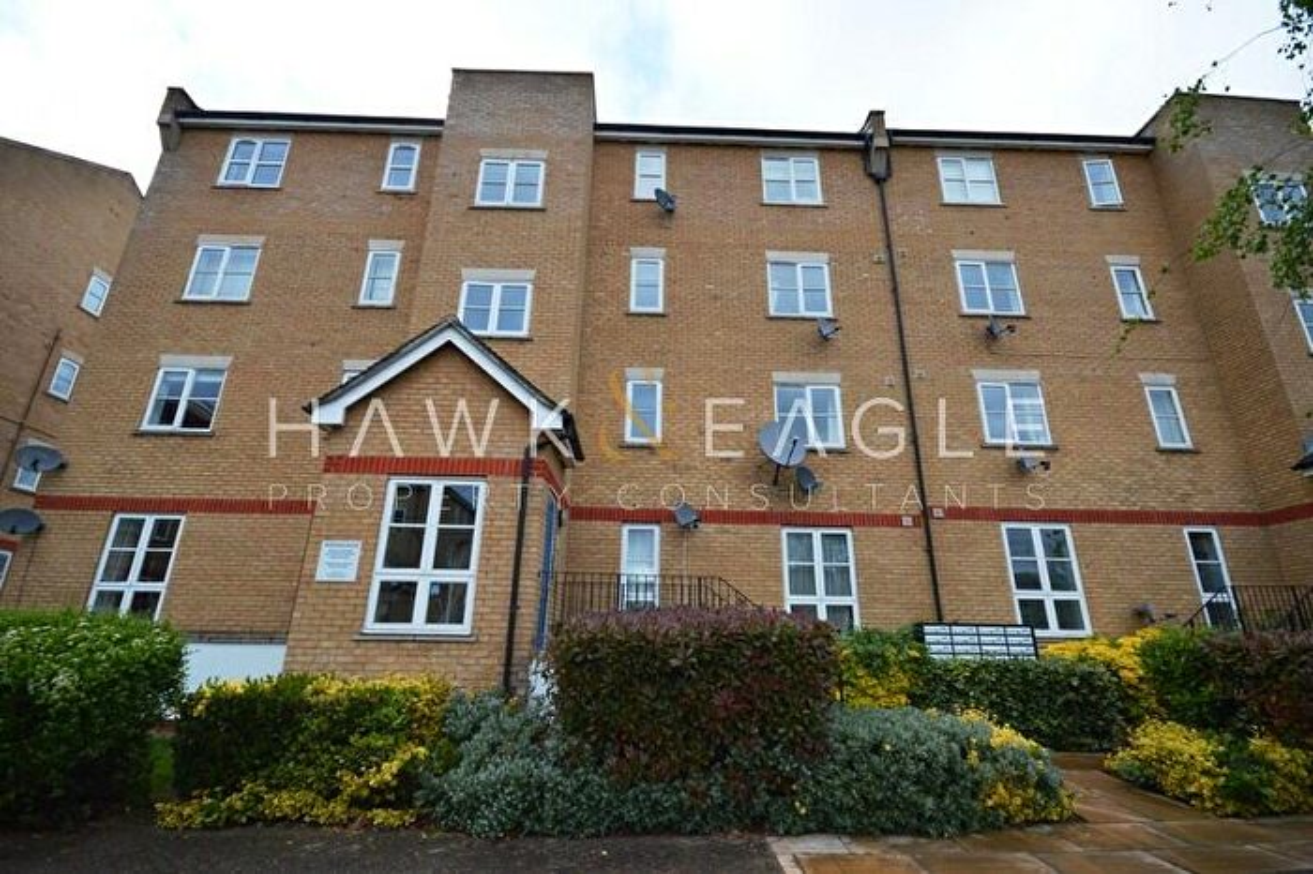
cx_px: 656
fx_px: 547
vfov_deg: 77.3
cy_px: 437
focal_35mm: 15
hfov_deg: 100.4
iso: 220
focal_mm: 10
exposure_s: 1/125
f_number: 5.6
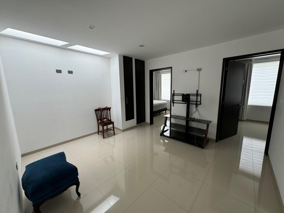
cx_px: 142
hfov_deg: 102.1
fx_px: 115
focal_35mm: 14
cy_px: 106
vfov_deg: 85.7
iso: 40
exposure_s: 1/117
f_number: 2.2
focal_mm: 2.22
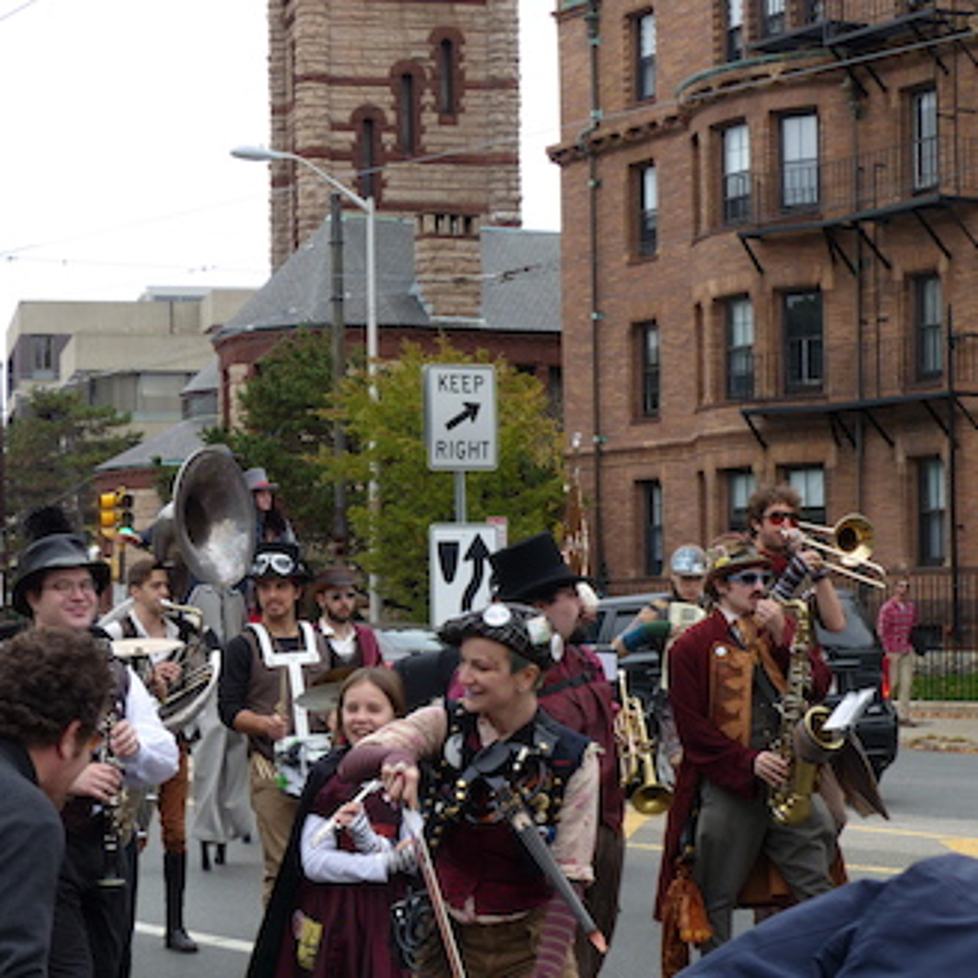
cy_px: 593
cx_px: 490
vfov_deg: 21.9
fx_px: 2525
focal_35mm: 79
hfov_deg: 21.9
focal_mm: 9.9
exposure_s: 1/200
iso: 100
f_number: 4
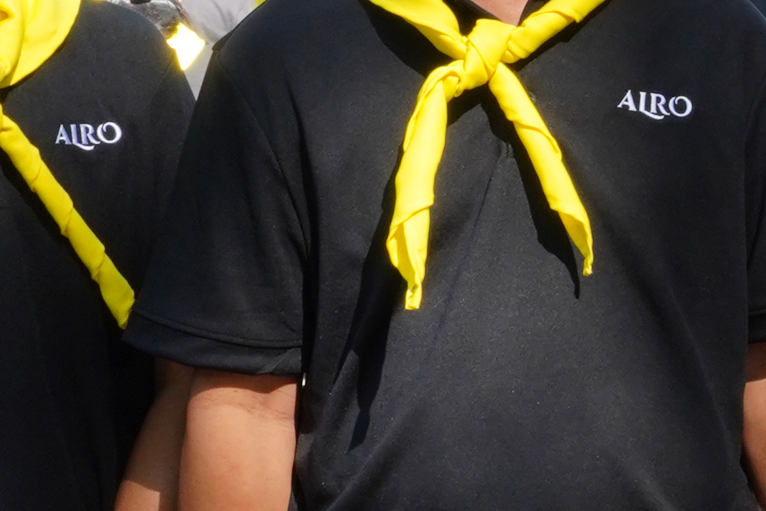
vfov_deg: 12.7
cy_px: 412
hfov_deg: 16.1
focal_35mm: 107
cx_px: 1391
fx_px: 2277
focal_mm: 20
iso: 800
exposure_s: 1/30
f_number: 20
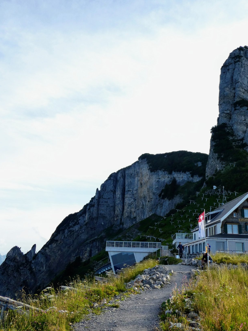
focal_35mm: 33
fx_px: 315
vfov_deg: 55.4
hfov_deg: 42.7
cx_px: 149
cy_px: 161
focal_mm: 4.3
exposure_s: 1/320
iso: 80
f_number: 3.3
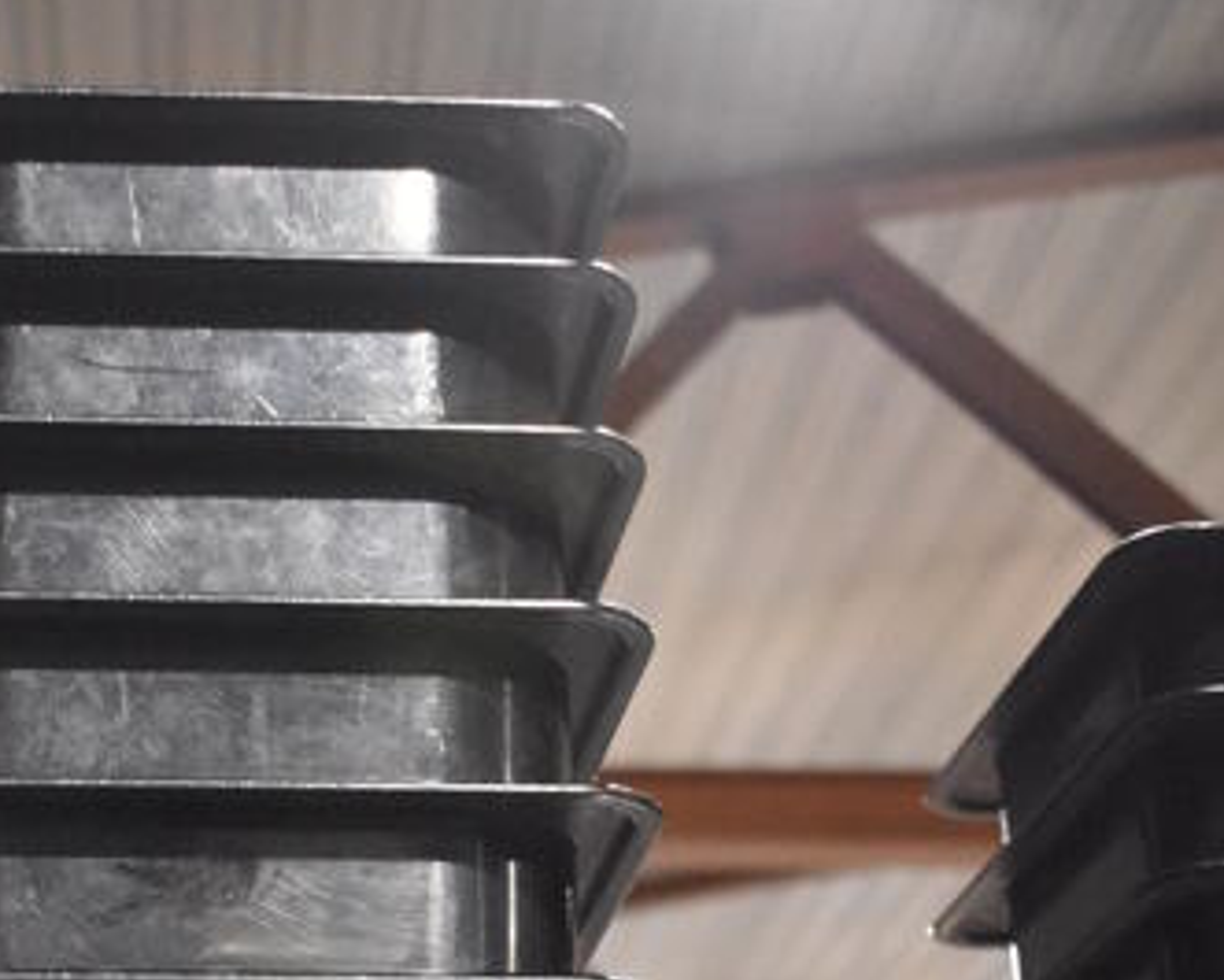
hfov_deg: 26.6
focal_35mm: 70
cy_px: 1137
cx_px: 222
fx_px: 2537
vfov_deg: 20.6
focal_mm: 18
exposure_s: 1/125
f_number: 3.5
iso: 5000
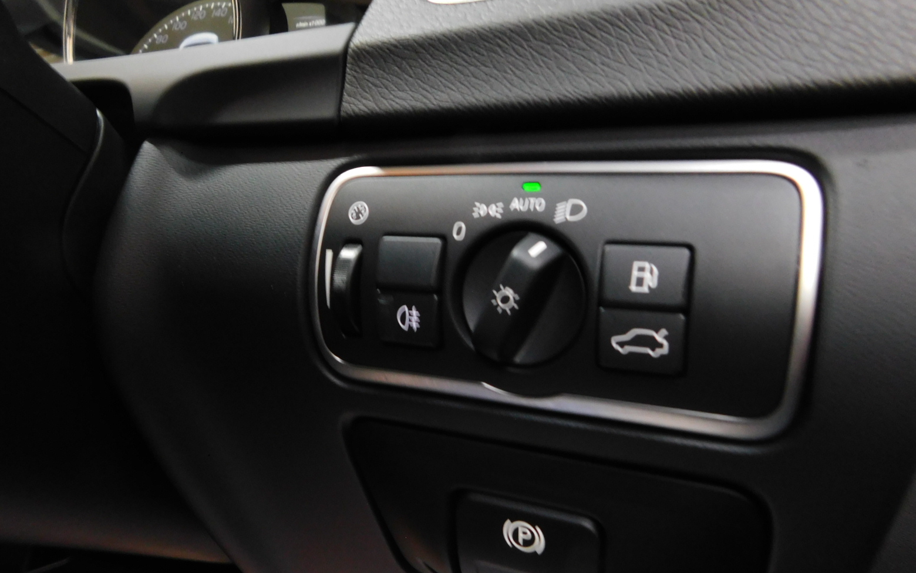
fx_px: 624
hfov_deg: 72.5
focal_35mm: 25
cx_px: 461
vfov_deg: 49.3
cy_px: 301
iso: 400
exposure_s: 1/8
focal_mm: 4
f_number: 3
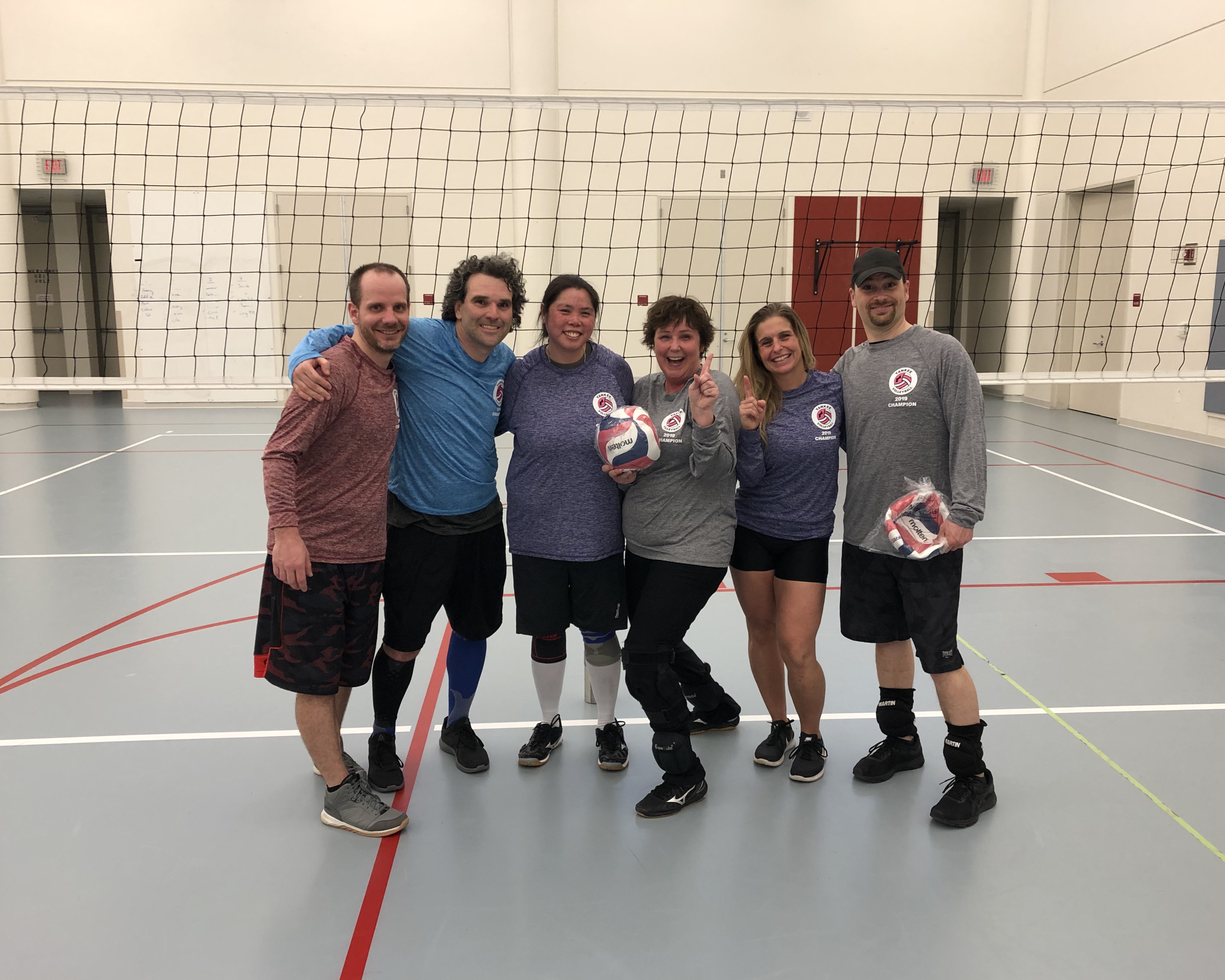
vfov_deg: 48.5
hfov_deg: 58.7
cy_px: 493
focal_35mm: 30
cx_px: 643
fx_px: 1088
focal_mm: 3.99
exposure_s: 1/20
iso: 40
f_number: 1.8
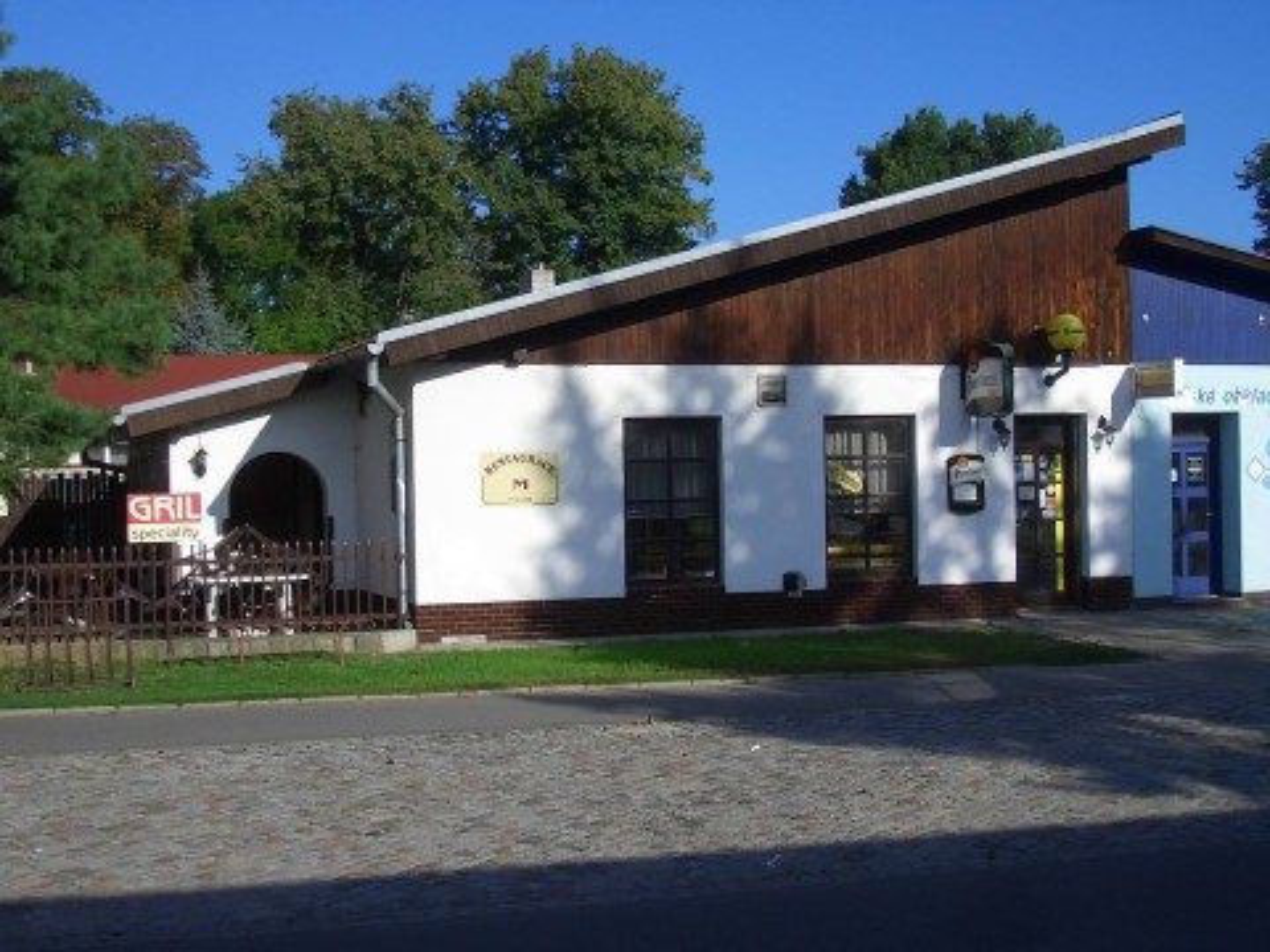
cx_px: 635
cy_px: 476
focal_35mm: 49
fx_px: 1798
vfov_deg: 29.7
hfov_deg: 38.9
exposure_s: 1/640
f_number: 5
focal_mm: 8.2
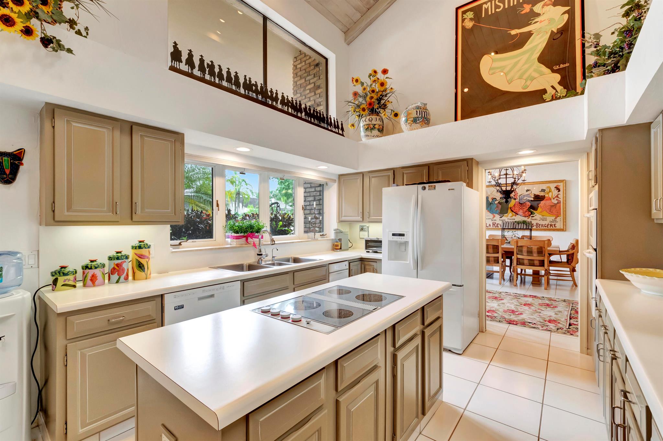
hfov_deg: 100.4
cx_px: 332
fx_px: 276
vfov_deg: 77.2
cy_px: 220
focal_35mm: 15
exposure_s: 1/13
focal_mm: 10
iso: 640
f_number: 8
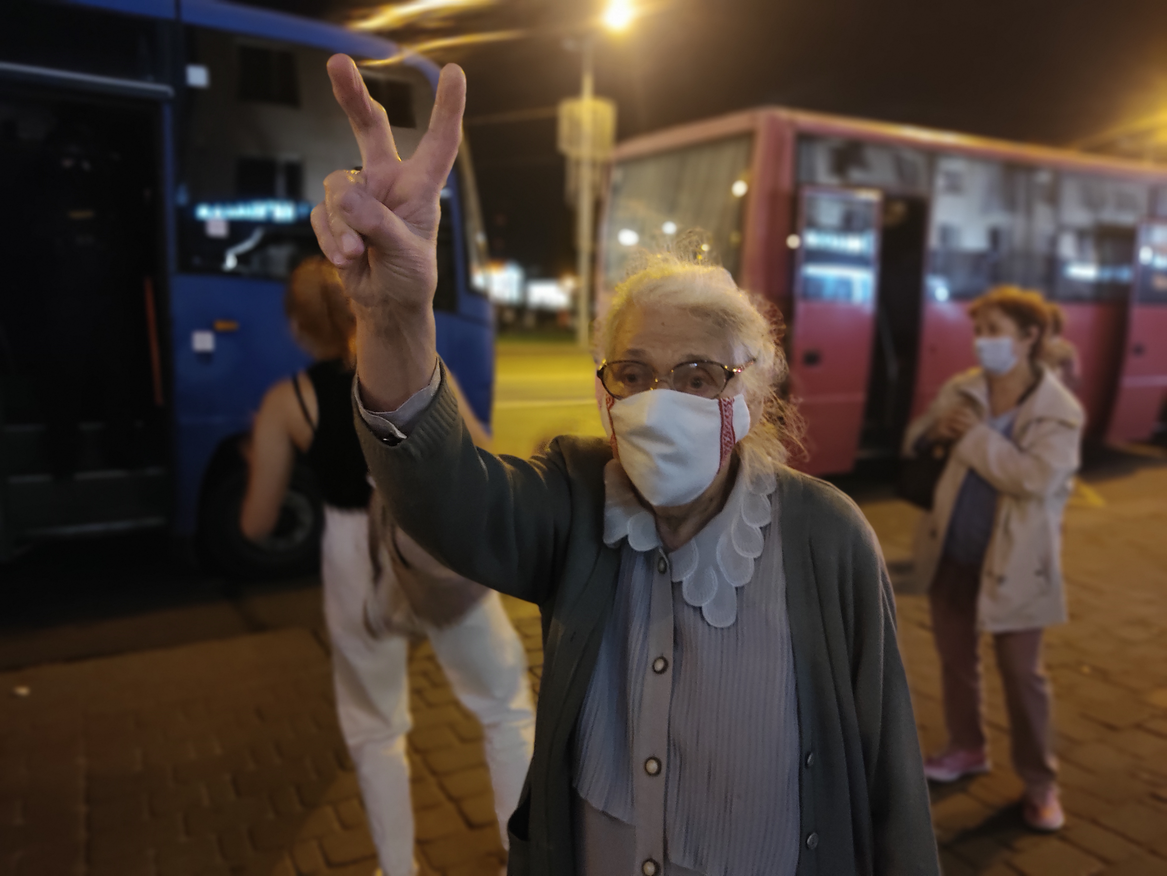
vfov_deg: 53.1
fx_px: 877
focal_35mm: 26
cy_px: 438
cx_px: 584
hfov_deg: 67.3
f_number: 1.79
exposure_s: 1/17
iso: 2813
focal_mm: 4.74
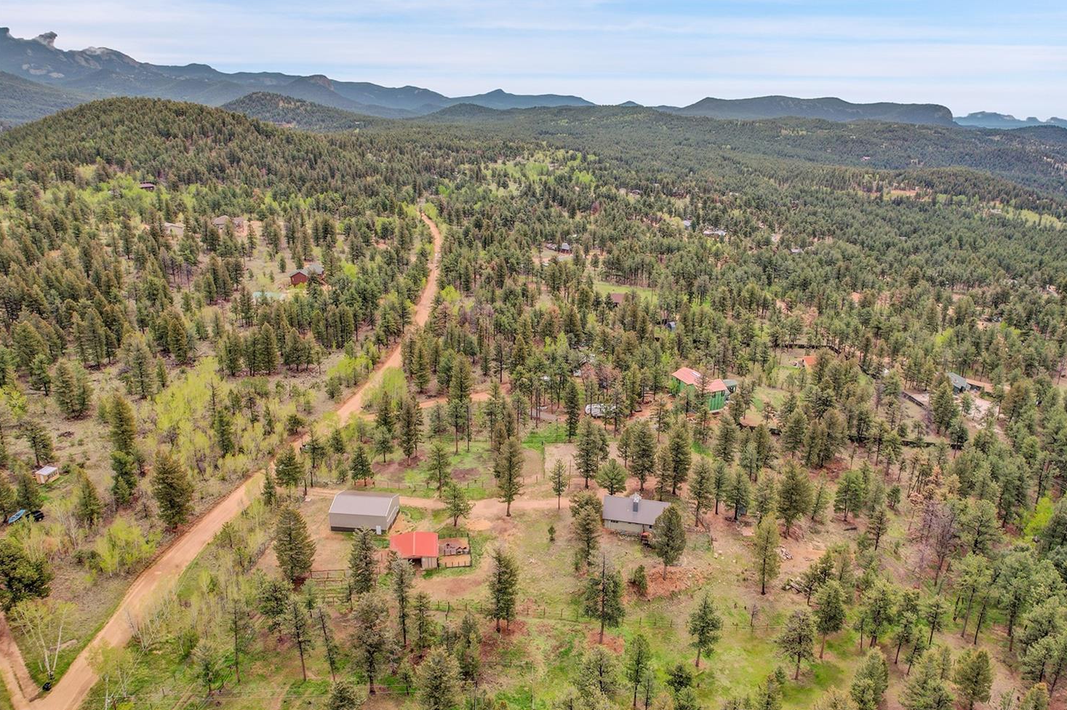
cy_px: 375
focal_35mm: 24
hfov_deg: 73.6
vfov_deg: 53.0
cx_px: 579
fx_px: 711
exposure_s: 1/80
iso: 100
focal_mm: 8.4
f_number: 2.8
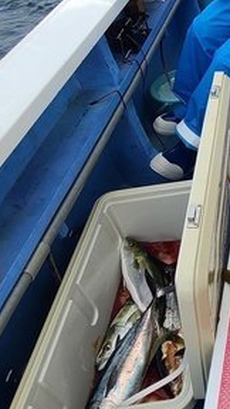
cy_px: 118
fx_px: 455
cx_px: 334
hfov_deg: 23.4
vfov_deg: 47.1
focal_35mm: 42
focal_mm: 2.2
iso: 50
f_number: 2.2
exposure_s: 1/639
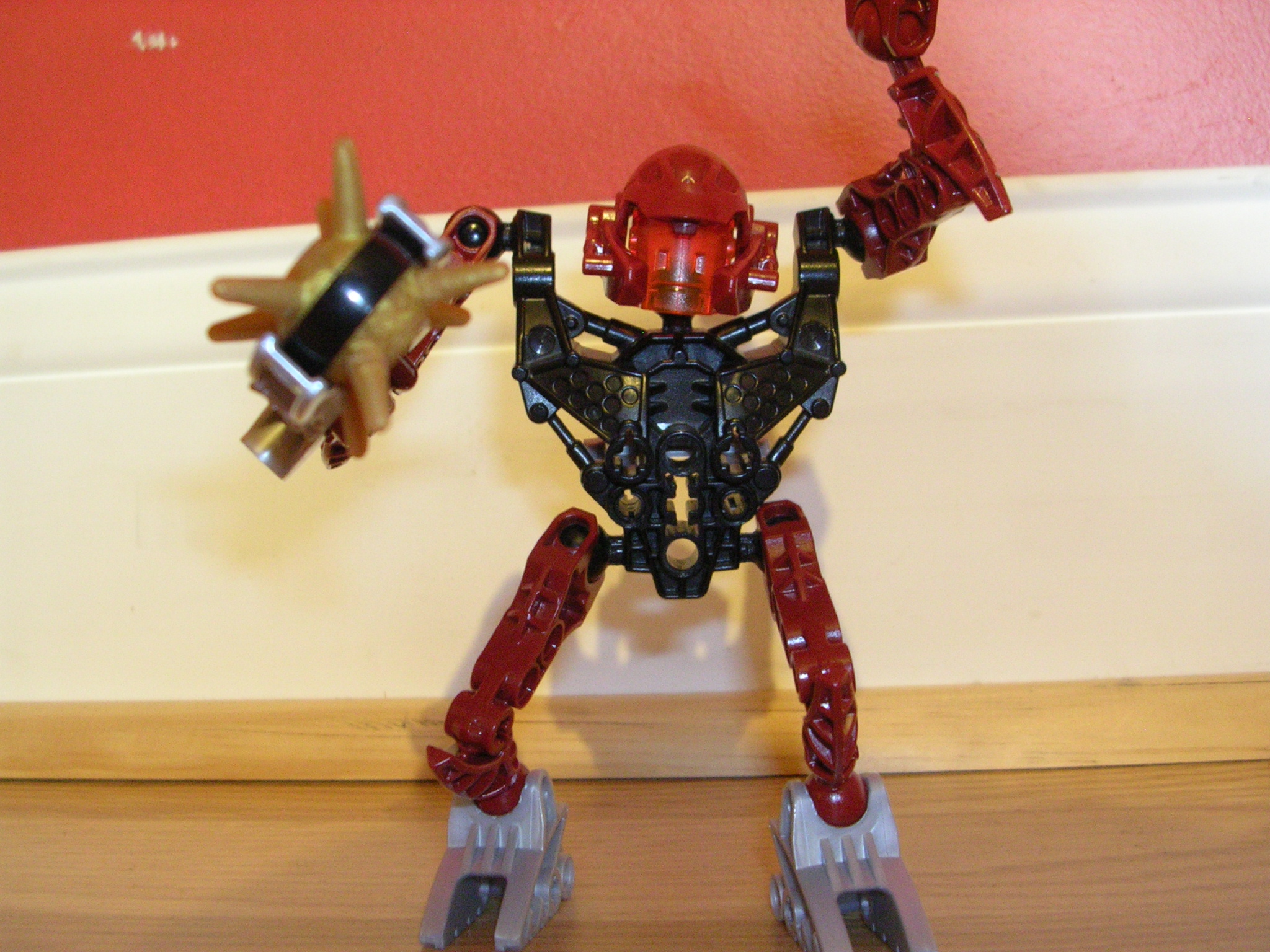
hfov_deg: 49.0
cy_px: 476
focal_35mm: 38
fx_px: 1394
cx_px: 635
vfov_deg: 37.7
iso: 200
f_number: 2.8
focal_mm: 5.8
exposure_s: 1/4.1
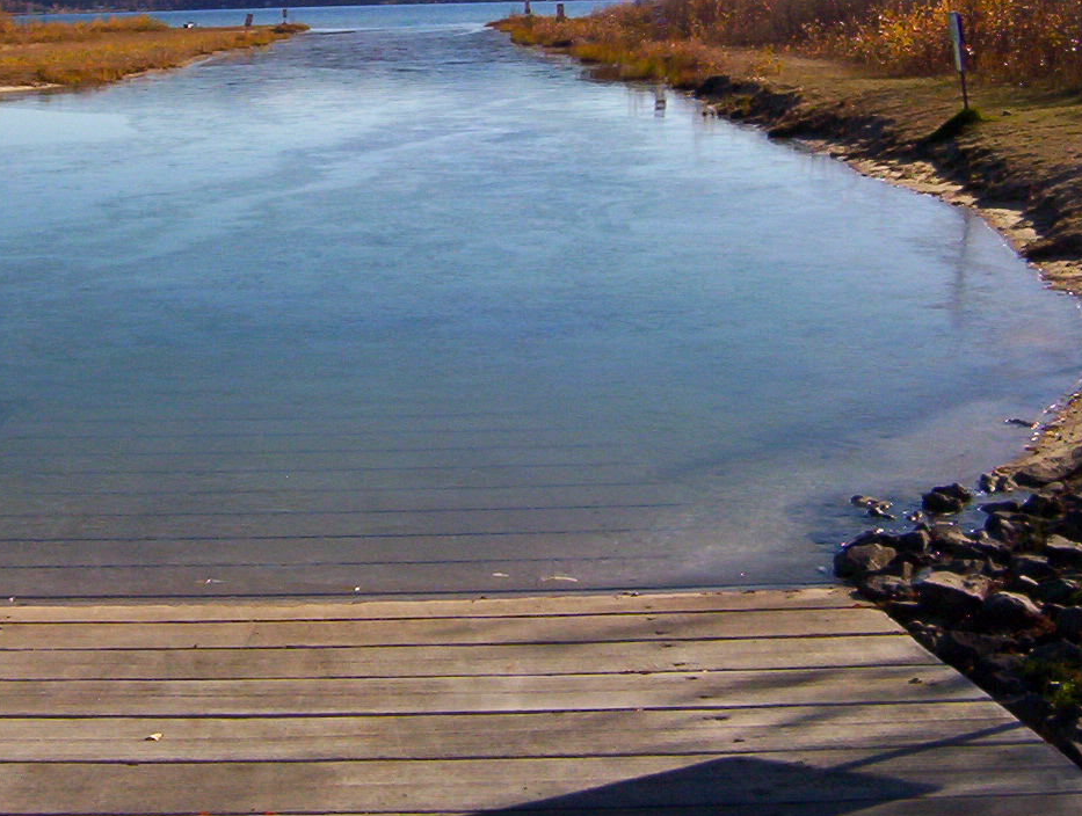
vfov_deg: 22.9
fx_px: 1974
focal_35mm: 63
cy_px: 125
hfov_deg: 30.3
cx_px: 324
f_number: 5.24
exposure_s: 1/796
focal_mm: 5.54
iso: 100
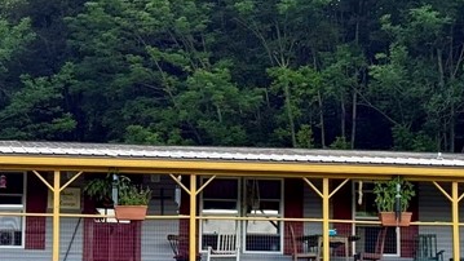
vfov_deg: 8.1
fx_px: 1833
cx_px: 288
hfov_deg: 14.4
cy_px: 134
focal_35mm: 149
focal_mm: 6.76
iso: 100
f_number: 1.78
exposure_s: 1/1353
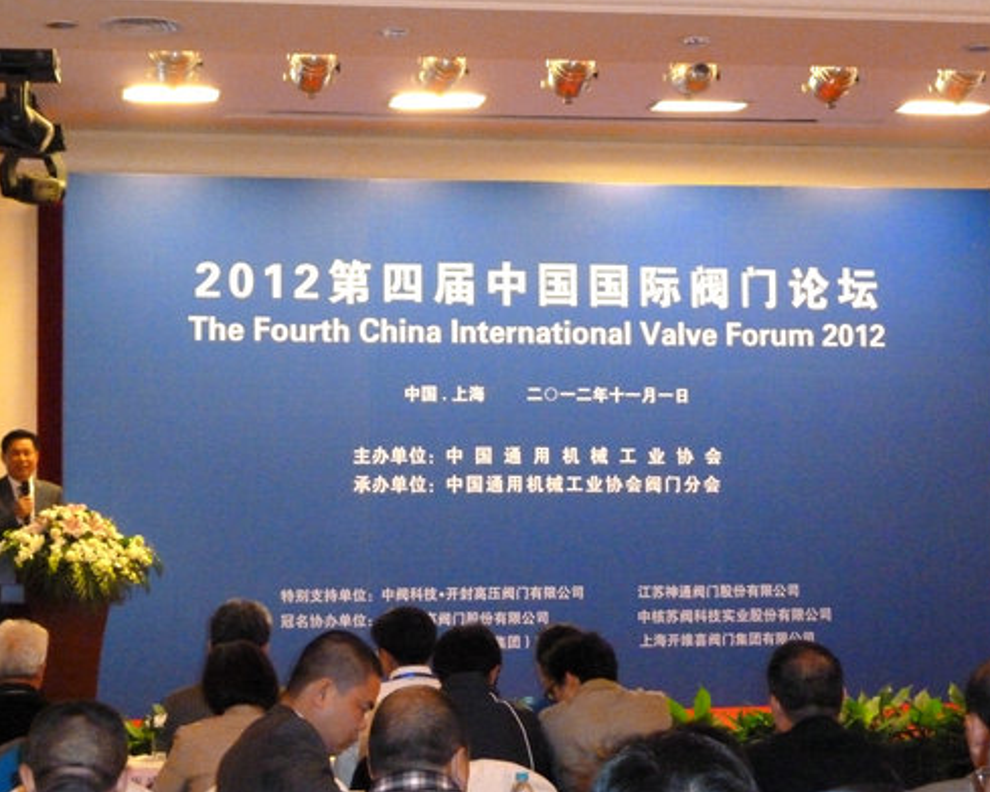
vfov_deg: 19.4
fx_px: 2314
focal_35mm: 79
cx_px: 474
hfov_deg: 24.1
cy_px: 401
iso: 1000
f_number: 4.1
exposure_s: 1/80
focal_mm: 11.9
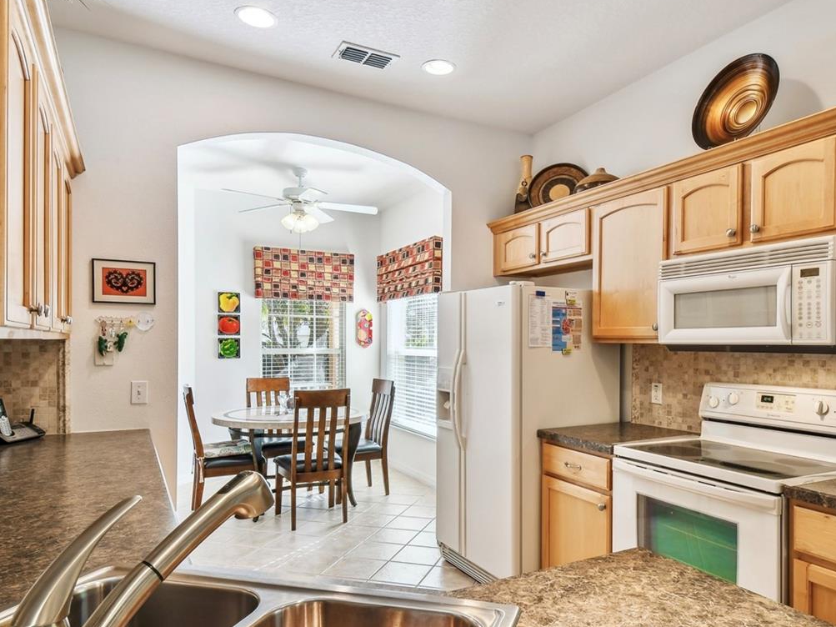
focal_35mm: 23
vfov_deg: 58.7
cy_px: 353
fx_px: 555
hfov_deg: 73.5
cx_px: 479
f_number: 7.1
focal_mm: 10
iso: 100
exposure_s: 1/20
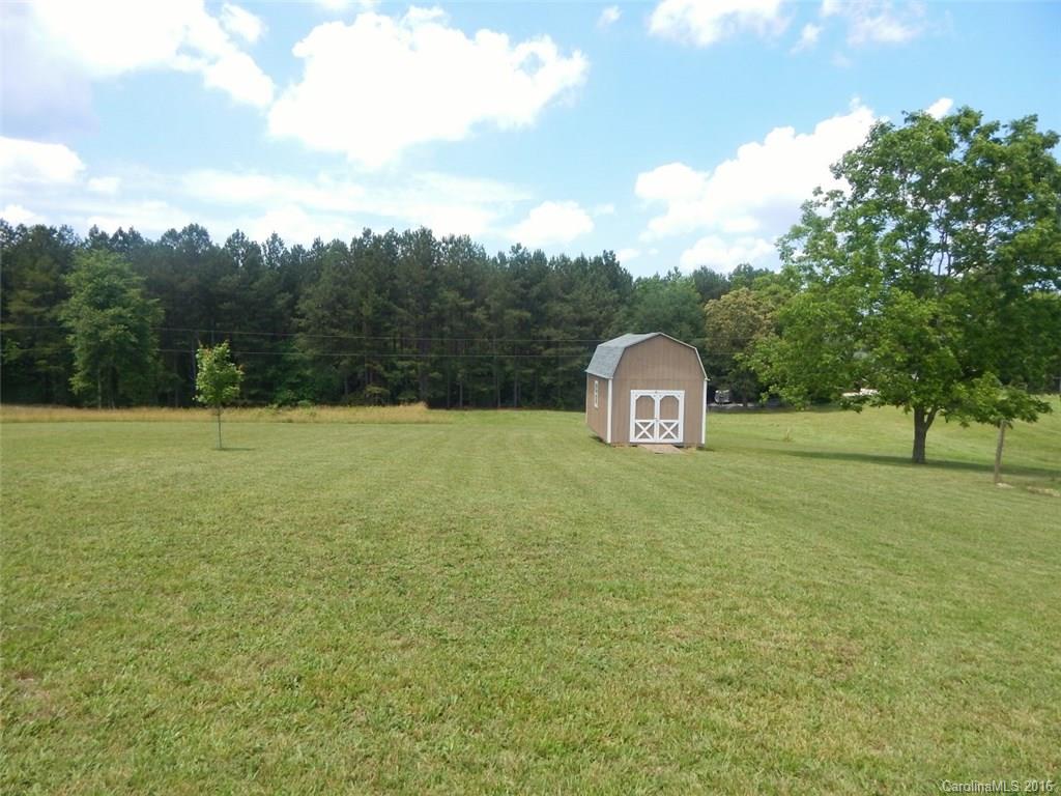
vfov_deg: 61.1
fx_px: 674
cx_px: 530
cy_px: 398
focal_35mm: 22
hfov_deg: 76.4
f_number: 3
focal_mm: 4
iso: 125
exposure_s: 1/1250
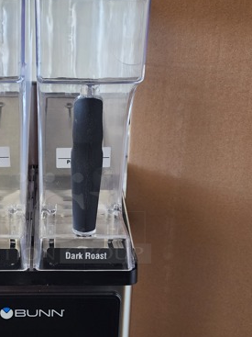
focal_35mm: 51
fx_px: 495
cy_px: 215
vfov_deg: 37.2
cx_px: 49
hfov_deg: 27.9
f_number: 1.8
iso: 400
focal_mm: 6.4
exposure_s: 1/120
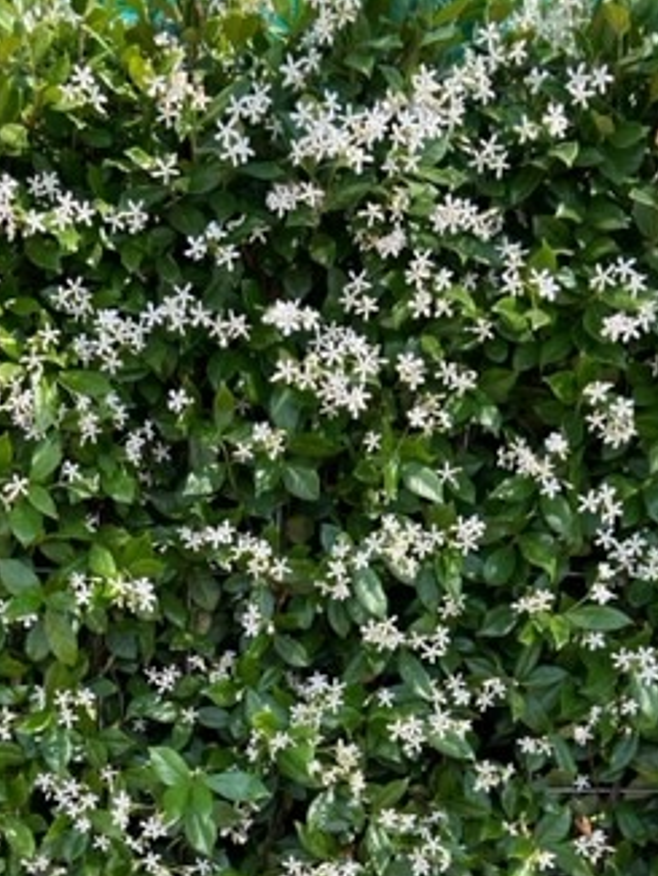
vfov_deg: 35.0
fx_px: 1291
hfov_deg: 28.4
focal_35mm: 51
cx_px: 207
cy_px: 814
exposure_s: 1/509
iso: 50
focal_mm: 5.7
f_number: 1.5
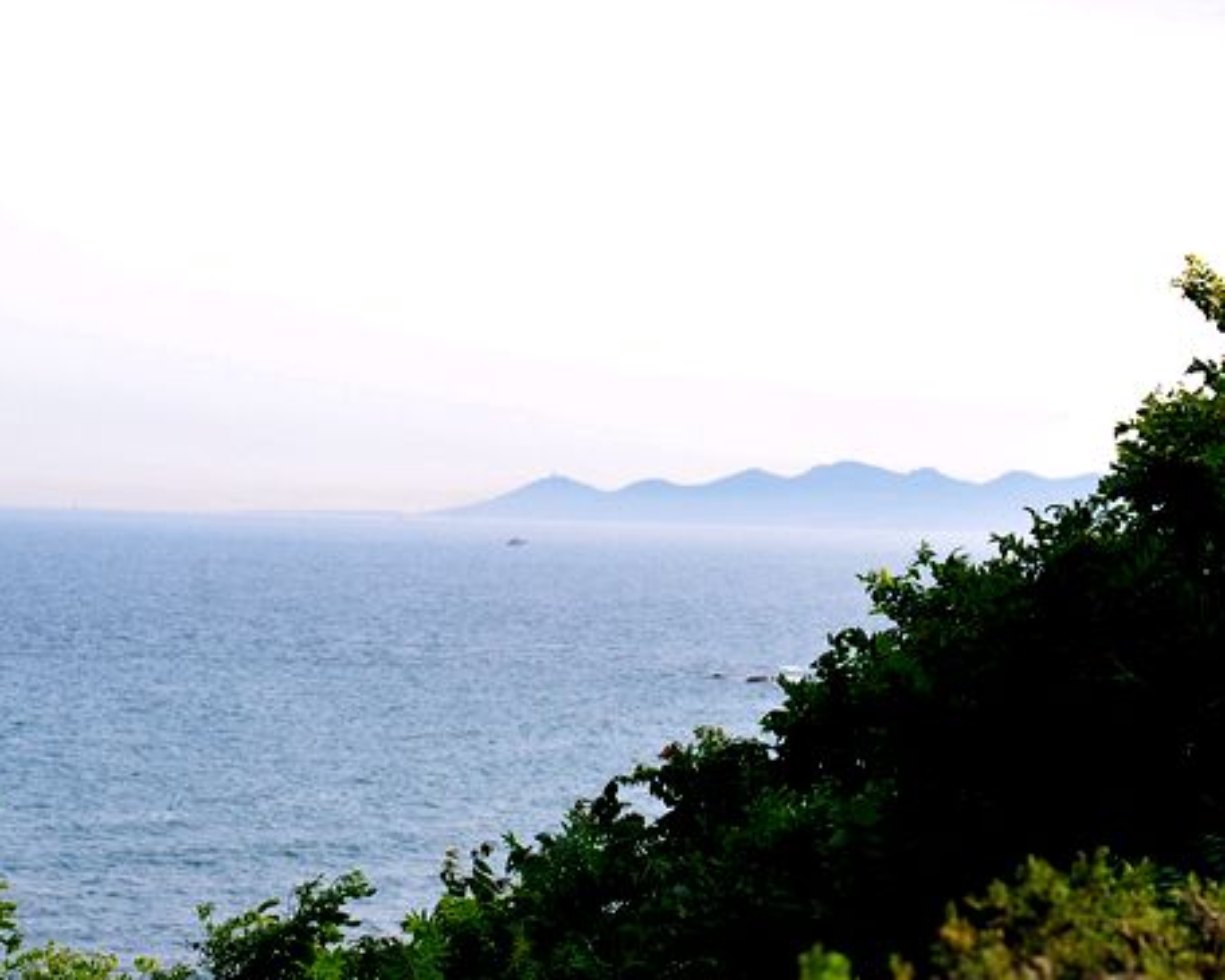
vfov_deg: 13.0
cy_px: 489
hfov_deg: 16.2
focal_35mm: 119
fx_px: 4315
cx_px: 540
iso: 100
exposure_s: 1/800
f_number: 5.6
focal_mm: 70
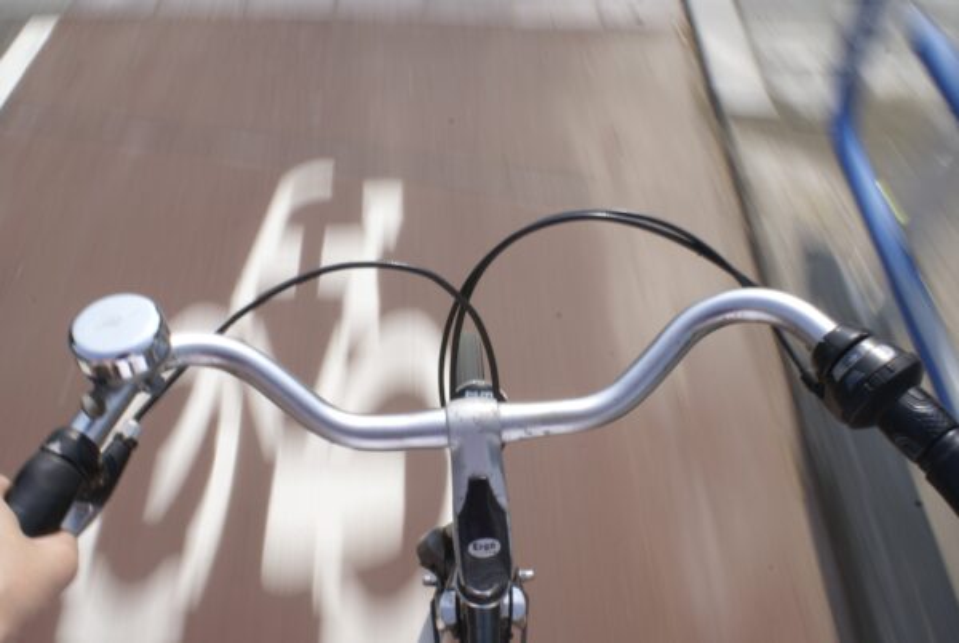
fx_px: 880
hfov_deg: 57.2
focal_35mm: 33
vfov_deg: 40.1
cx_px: 480
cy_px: 322
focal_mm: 22
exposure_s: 1/25
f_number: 25
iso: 100
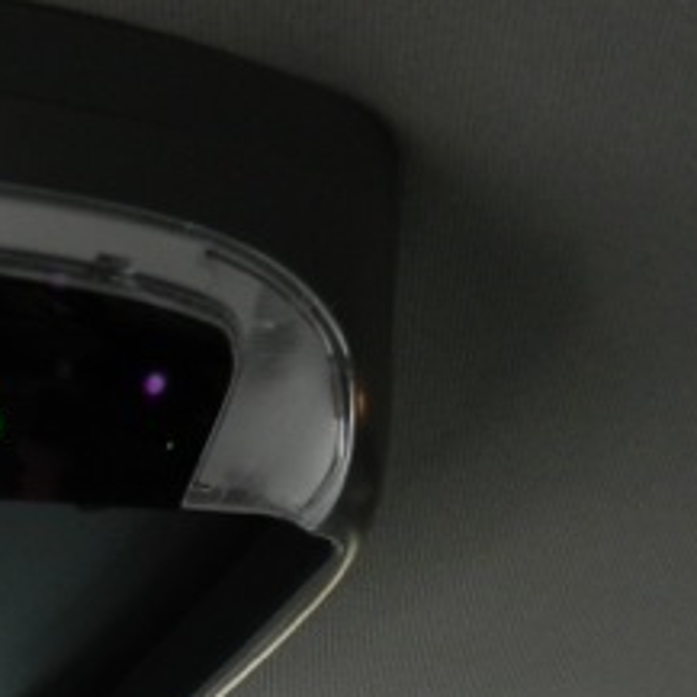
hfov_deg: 16.8
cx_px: -450
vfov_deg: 17.7
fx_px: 2050
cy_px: 970
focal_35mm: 90
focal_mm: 4
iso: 160
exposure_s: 1/80
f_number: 3.4
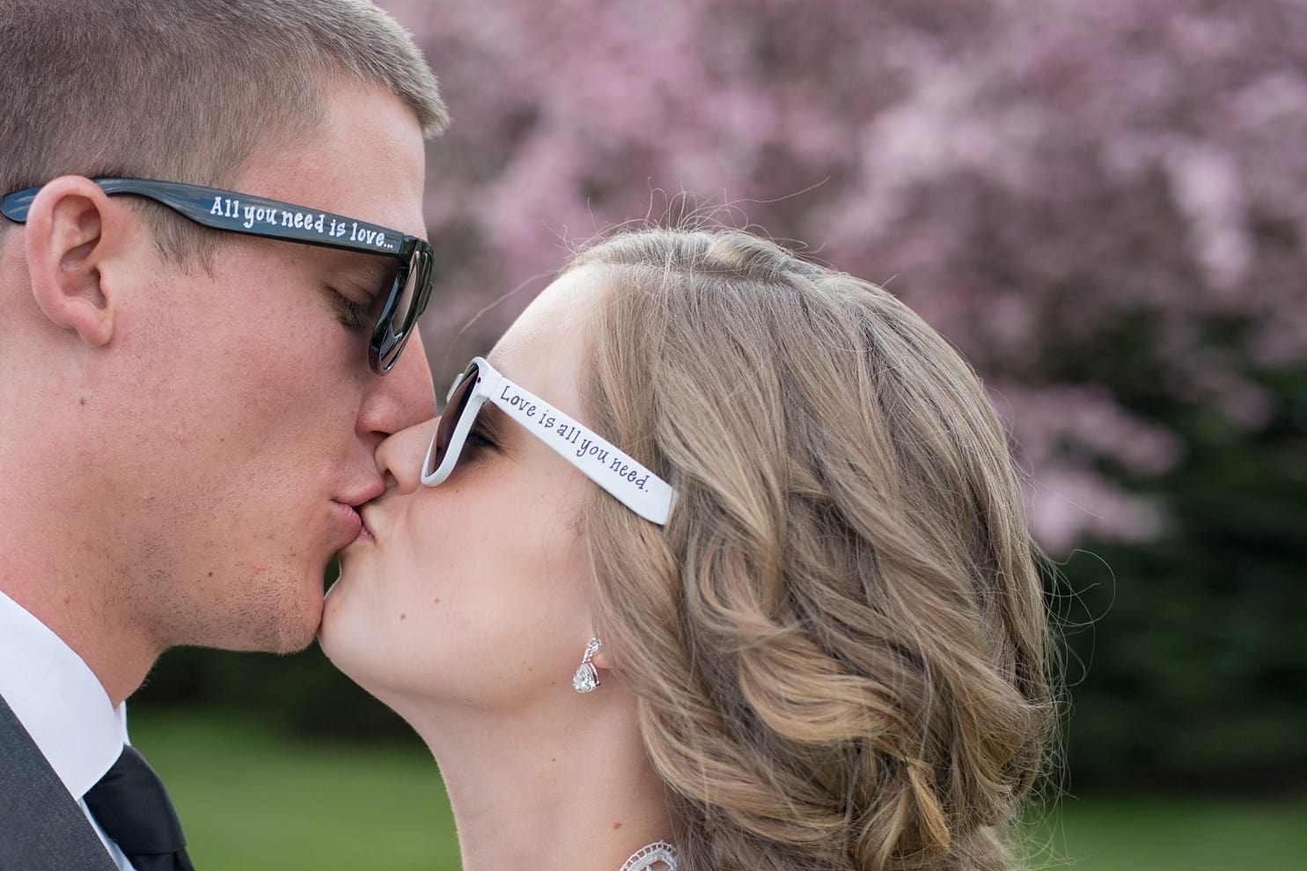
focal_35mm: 69
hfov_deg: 29.0
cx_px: 408
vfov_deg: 19.7
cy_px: 599
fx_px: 2505
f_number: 3.2
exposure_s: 1/4000
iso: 1000
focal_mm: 50
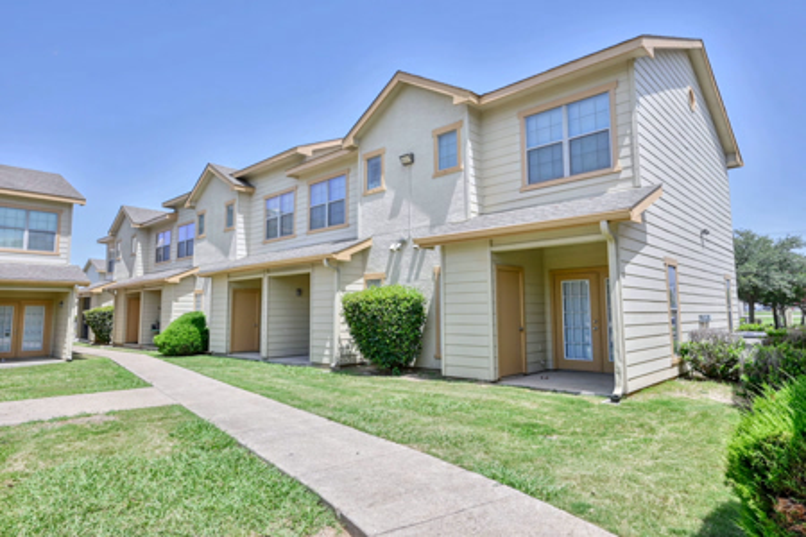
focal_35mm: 20
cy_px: 268
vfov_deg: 60.7
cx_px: 403
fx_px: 459
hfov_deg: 82.6
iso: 250
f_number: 8
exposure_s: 1/500
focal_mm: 20.5
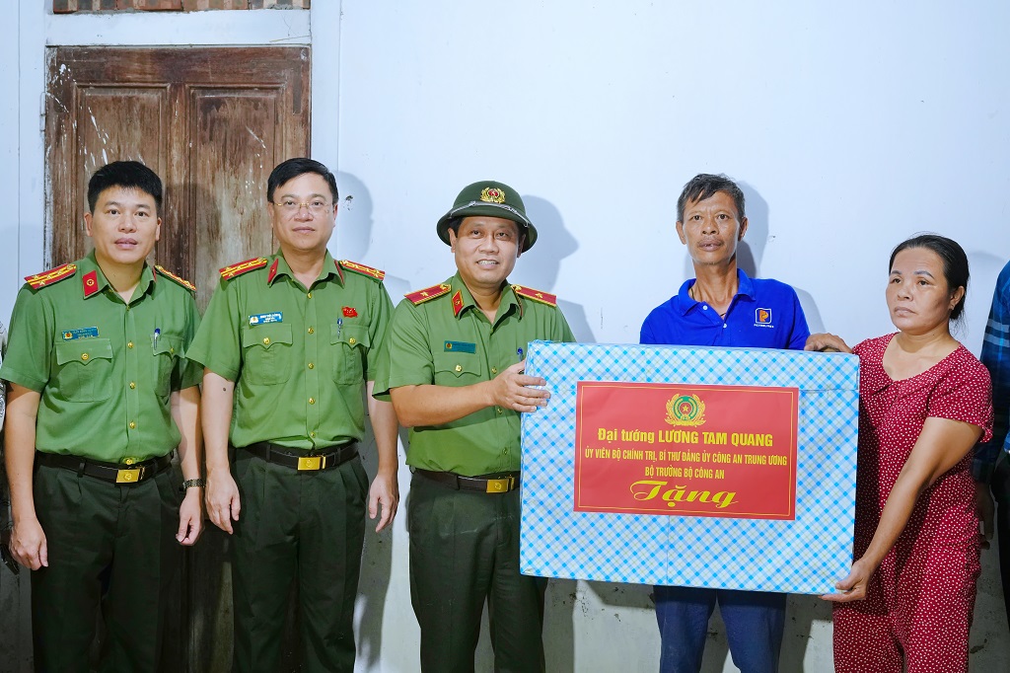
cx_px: 505
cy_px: 336
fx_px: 1290
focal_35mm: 46
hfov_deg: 42.8
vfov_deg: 29.2
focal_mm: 31
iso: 640
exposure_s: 1/50
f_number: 3.5
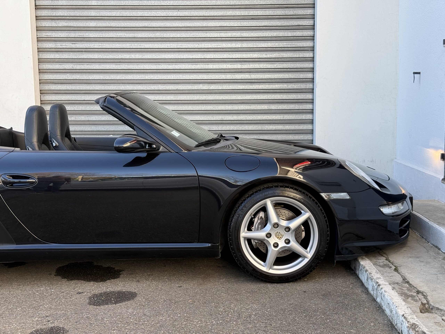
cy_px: 167
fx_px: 617
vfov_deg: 30.3
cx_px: 222
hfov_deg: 39.7
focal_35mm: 48
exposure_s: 1/390
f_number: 1.78
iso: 64
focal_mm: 6.76
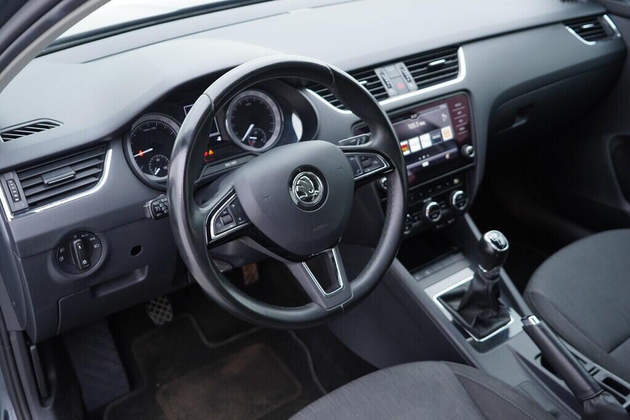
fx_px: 630
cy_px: 210
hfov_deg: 53.1
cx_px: 315
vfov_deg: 36.9
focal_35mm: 36
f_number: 2.8
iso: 250
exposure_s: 1/40
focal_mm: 24
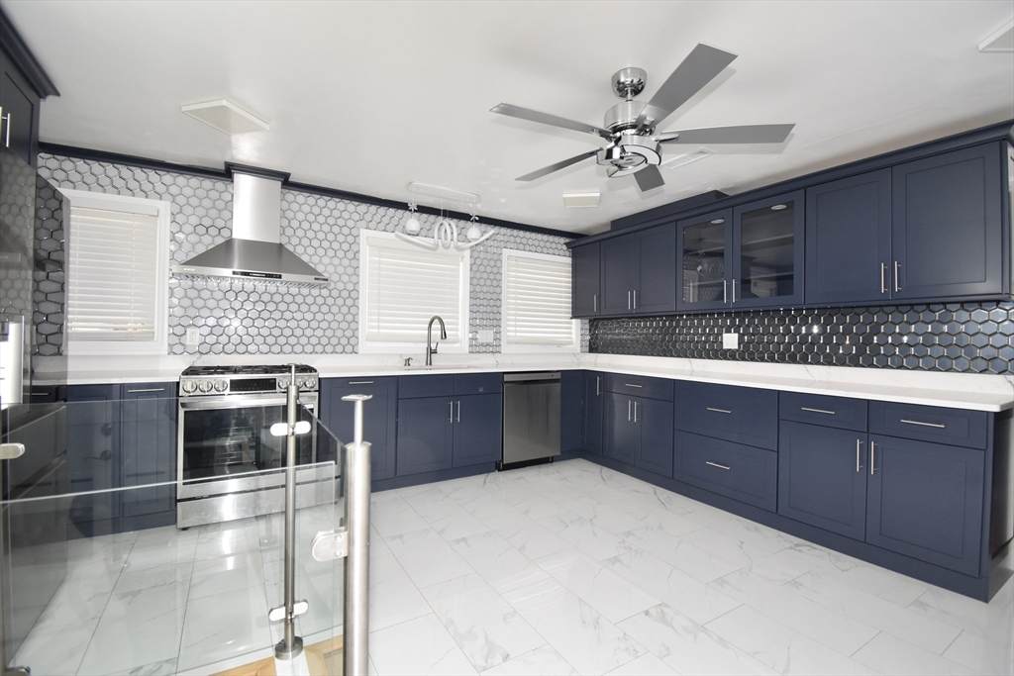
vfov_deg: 77.3
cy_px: 338
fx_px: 423
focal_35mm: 15
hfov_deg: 100.4
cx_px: 507
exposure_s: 1/125
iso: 800
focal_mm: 10
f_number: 4.5
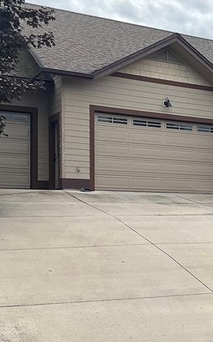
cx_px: 221
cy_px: 224
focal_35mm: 62
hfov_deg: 20.2
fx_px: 577
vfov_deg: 32.7
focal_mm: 3
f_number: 1.8
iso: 25
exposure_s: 1/1730
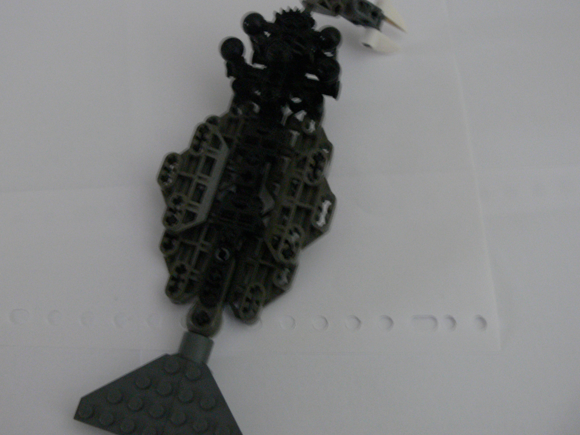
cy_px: 194
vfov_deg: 32.8
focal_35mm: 44
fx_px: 737
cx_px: 251
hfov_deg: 42.9
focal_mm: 8
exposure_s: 1/6
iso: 200
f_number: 2.8
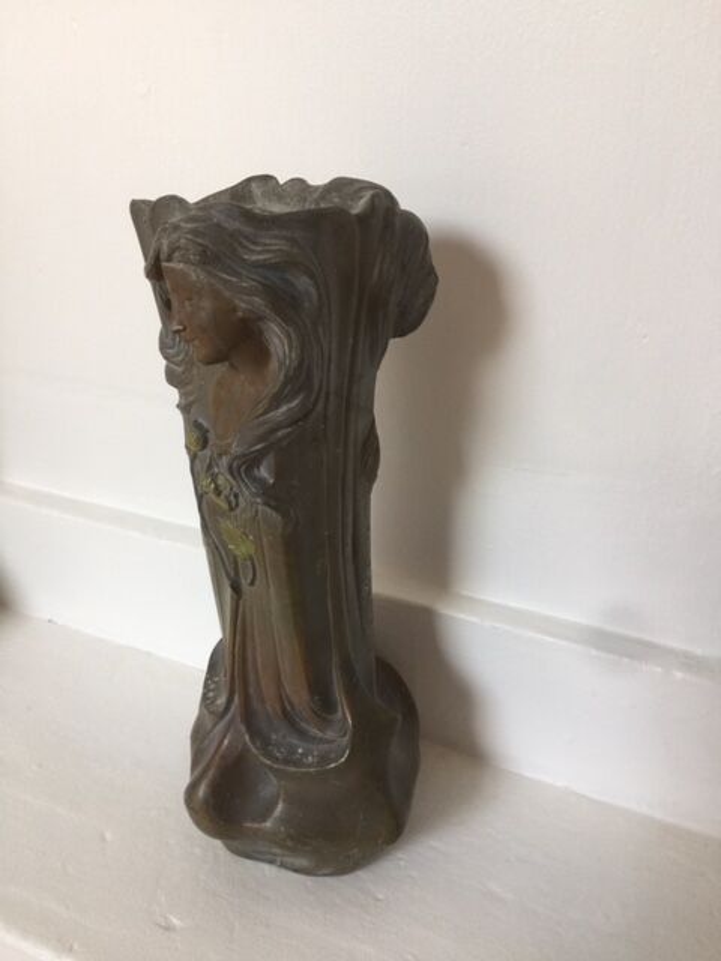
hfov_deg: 48.2
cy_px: 480
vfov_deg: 61.7
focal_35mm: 29
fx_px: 805
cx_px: 360
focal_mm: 4.15
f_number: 2.2
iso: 40
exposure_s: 1/17
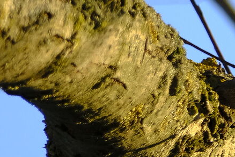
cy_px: -151
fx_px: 16109
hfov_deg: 0.8
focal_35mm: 2468
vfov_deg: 0.6
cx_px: 527
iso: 640
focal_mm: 300
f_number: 5.6
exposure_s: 1/800
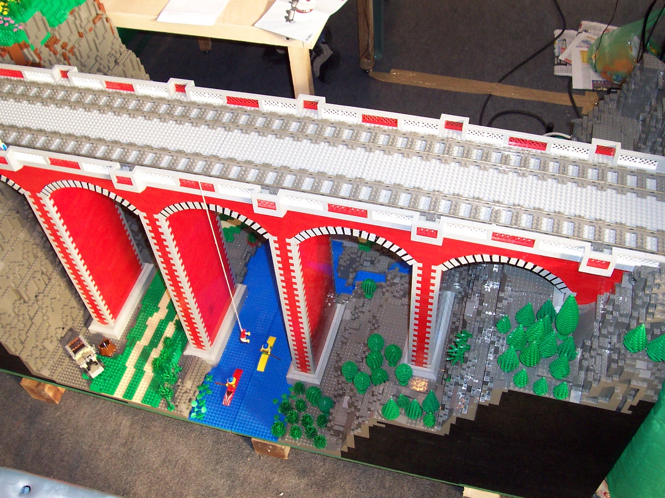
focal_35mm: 37
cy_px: 249
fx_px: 711
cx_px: 332
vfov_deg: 38.7
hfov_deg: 50.1
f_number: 2.8
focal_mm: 5.6
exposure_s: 1/60
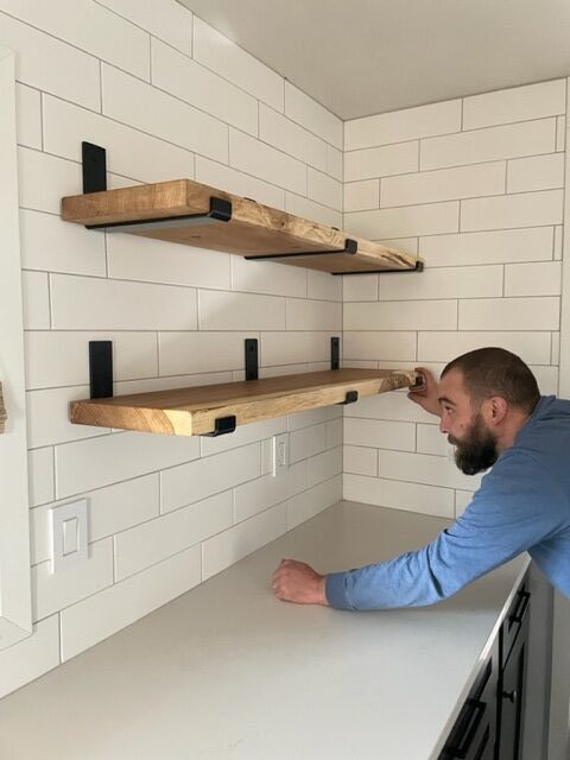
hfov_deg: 53.1
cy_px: 380
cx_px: 285
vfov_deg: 67.3
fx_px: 571
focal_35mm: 26
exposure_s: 1/59
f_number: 1.6
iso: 500
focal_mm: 4.2
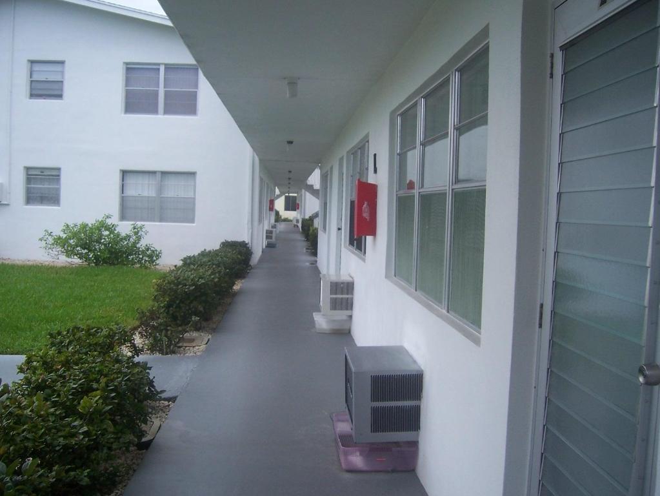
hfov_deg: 51.3
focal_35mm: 36
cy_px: 248
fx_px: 687
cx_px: 330
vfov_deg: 39.7
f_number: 3
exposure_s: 1/250
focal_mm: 6
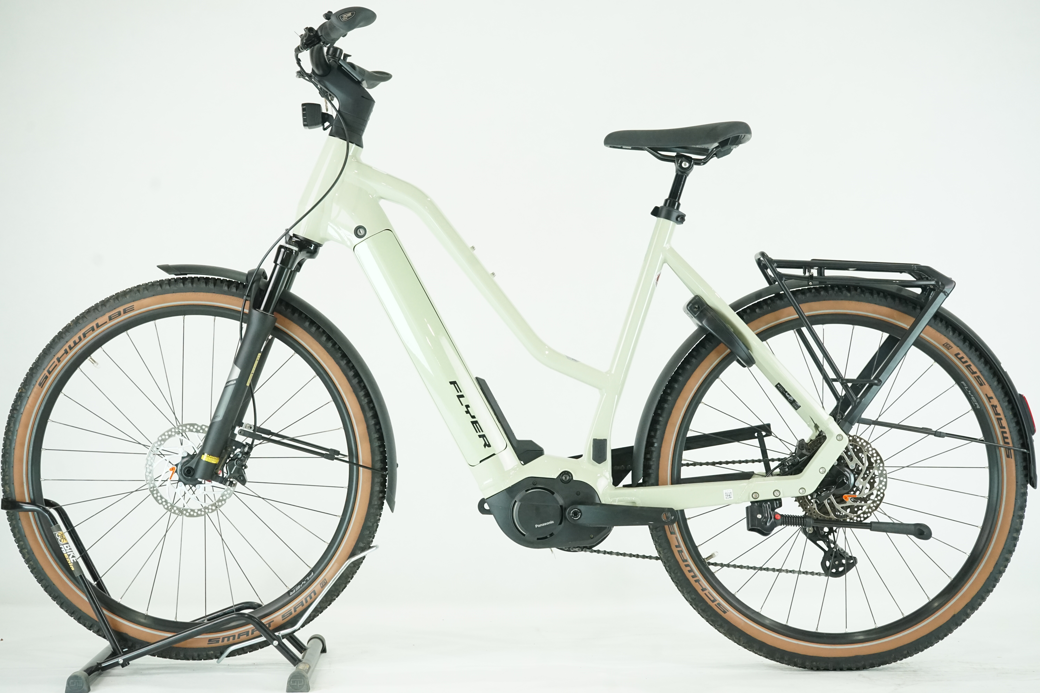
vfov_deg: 23.8
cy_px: 346
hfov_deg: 35.1
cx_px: 520
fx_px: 1647
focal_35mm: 57
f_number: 7.1
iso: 3200
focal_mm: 57
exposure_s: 1/200
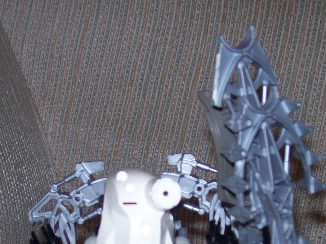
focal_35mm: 96
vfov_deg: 15.1
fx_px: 904
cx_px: 141
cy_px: 250
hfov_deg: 20.4
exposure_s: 1/73.6
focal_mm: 7.6
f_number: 3
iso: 80
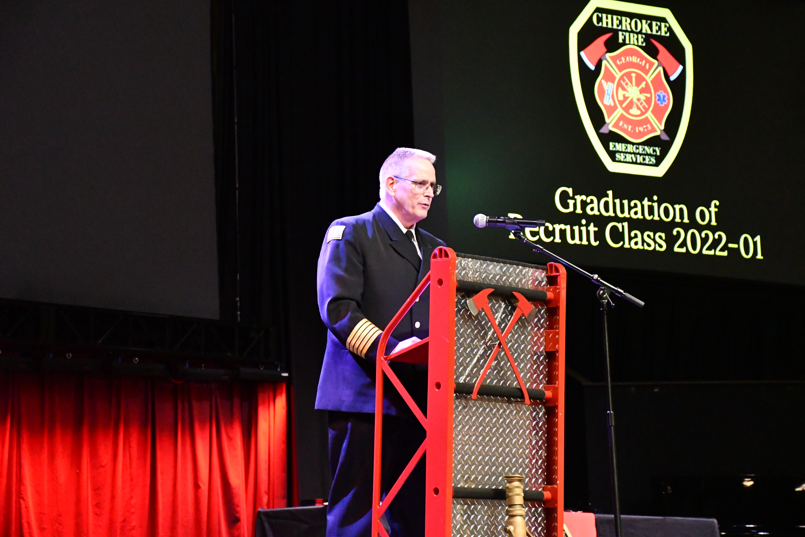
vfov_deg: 13.8
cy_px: 268
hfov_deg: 20.6
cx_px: 402
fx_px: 2214
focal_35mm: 99
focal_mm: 66
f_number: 5
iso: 12800
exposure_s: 1/60
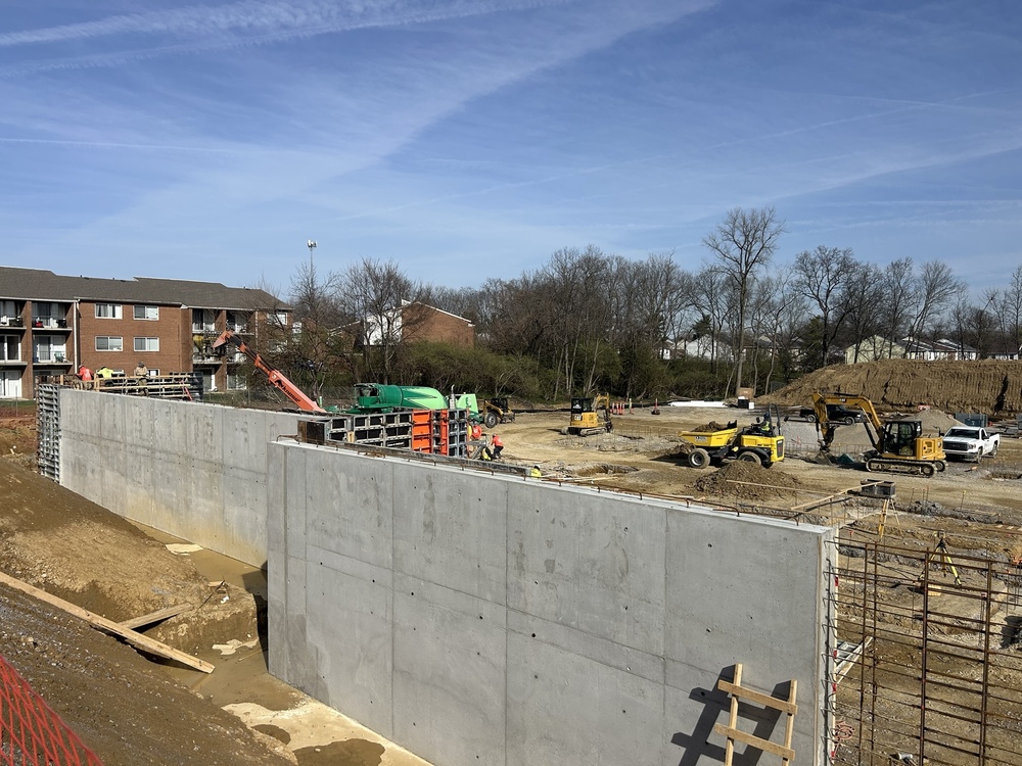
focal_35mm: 26
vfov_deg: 53.1
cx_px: 511
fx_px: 768
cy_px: 383
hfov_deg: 67.3
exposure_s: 1/6579
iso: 50
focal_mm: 5.7
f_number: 1.5
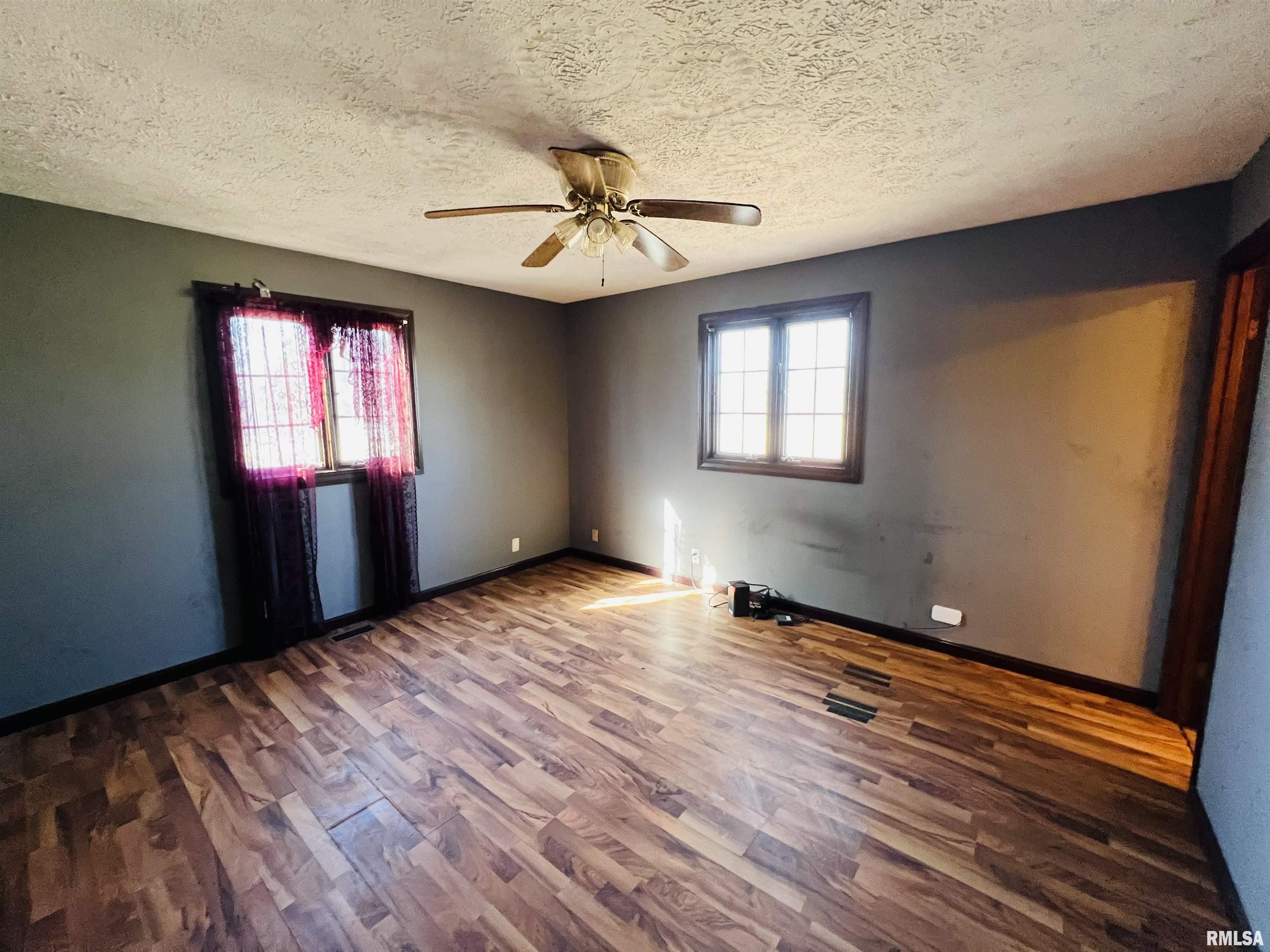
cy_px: 476
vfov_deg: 89.9
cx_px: 635
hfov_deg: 106.2
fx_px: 477
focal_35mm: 13
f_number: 1.8
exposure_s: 1/60
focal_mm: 1.57
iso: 500
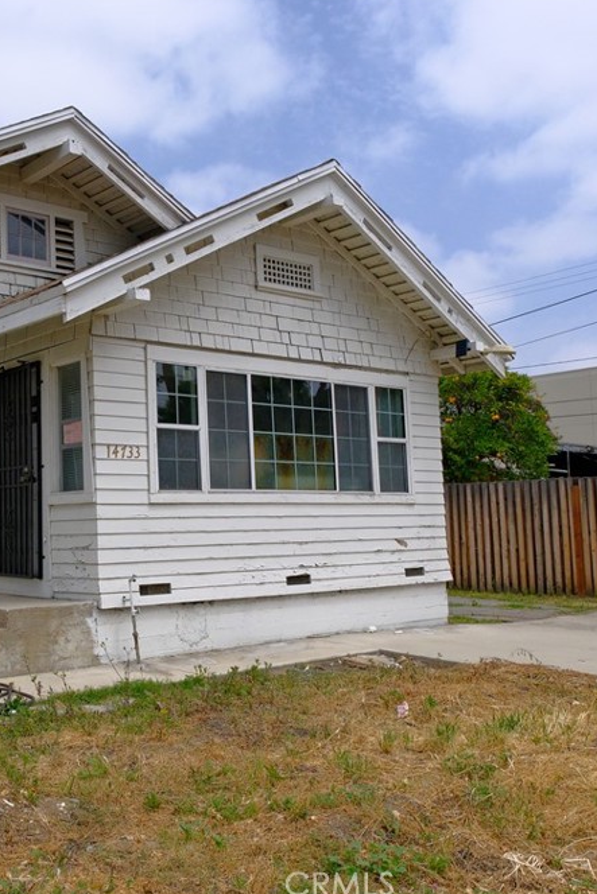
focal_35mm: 37
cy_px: 444
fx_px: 920
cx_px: 50
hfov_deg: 33.8
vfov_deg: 51.9
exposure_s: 1/3000
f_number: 7.1
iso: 640
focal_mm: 16
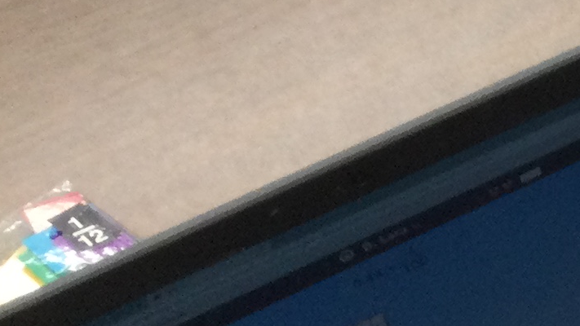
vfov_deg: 7.7
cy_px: 467
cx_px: 1321
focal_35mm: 155
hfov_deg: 11.7
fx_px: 2384
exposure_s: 1/30
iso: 64
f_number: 2.4
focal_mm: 3.3
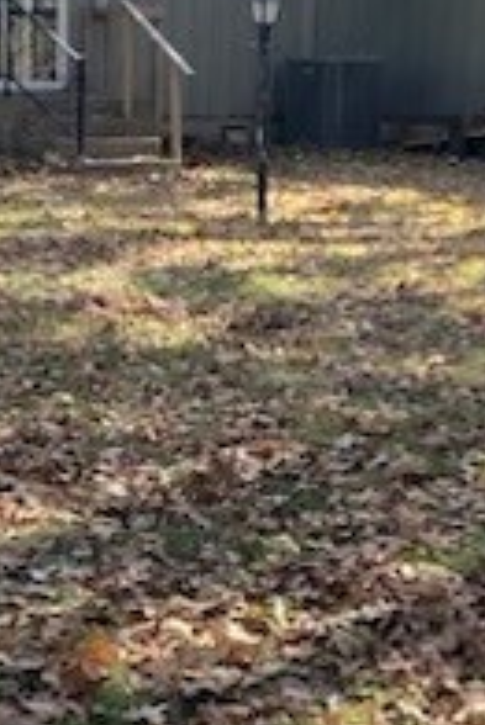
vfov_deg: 21.3
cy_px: 499
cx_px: 196
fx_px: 1916
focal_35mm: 95
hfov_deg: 14.4
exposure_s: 1/169
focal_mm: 3.99
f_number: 1.8
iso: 20
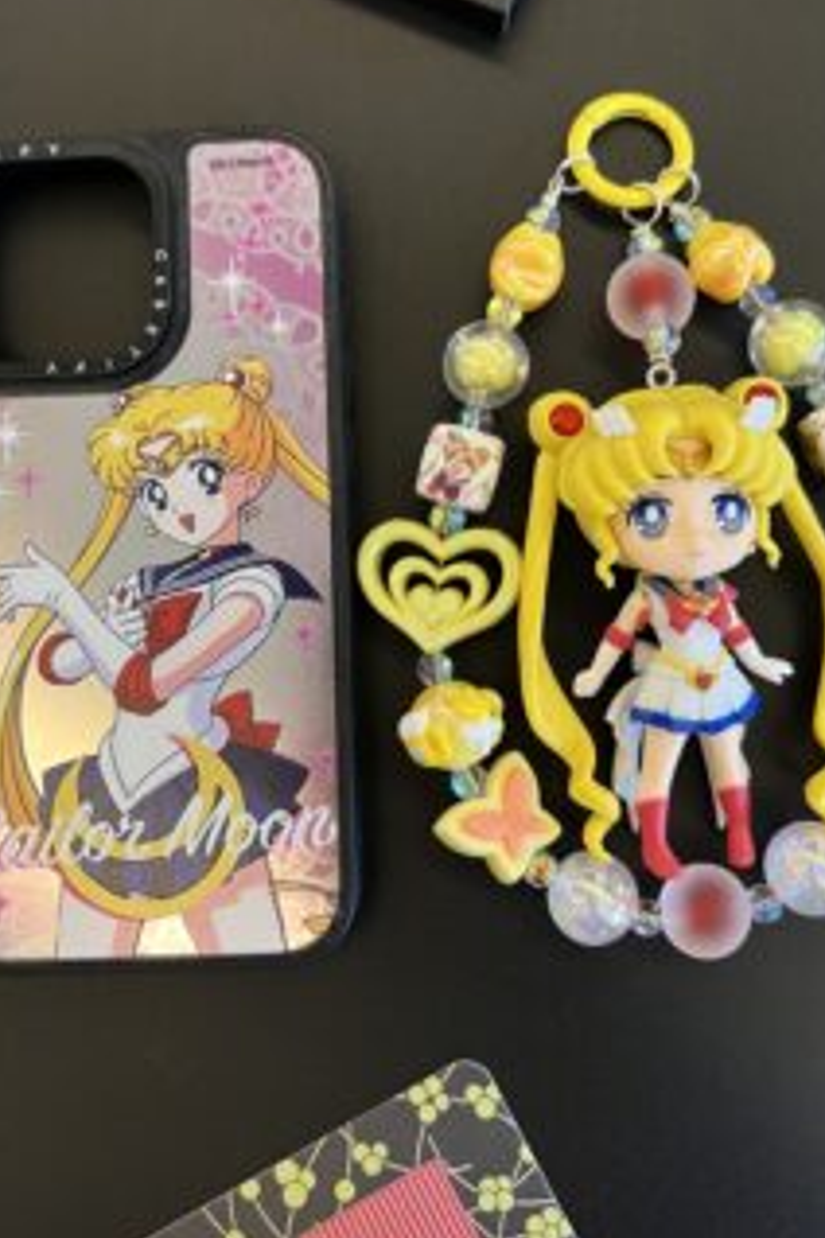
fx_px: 1169
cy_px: 529
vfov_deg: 55.6
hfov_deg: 38.9
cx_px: 448
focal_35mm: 34
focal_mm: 5.7
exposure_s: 1/50
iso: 100
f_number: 1.5
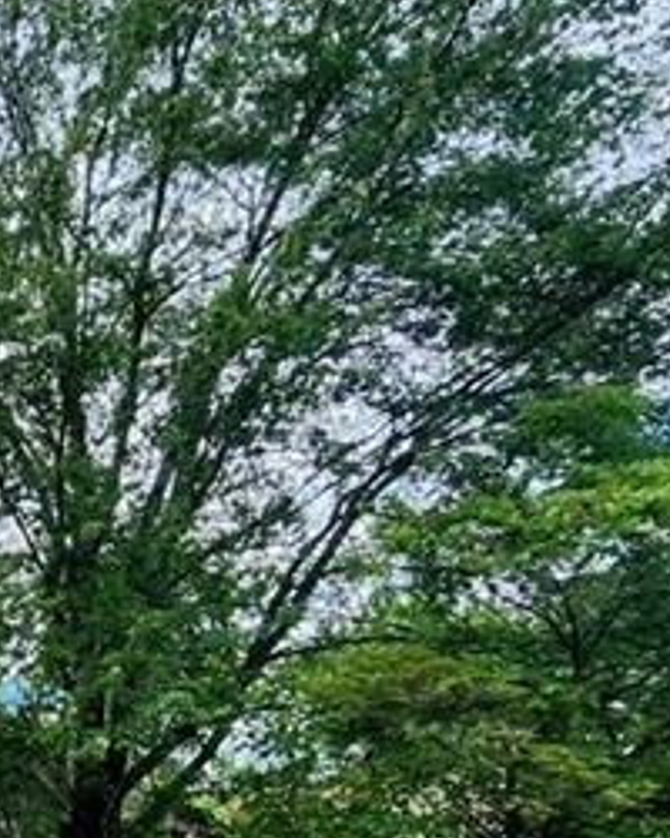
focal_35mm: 39
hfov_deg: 29.9
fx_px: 967
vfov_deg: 40.9
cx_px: -218
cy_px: 838
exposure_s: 1/1132
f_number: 2.2
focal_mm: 2.2
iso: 50
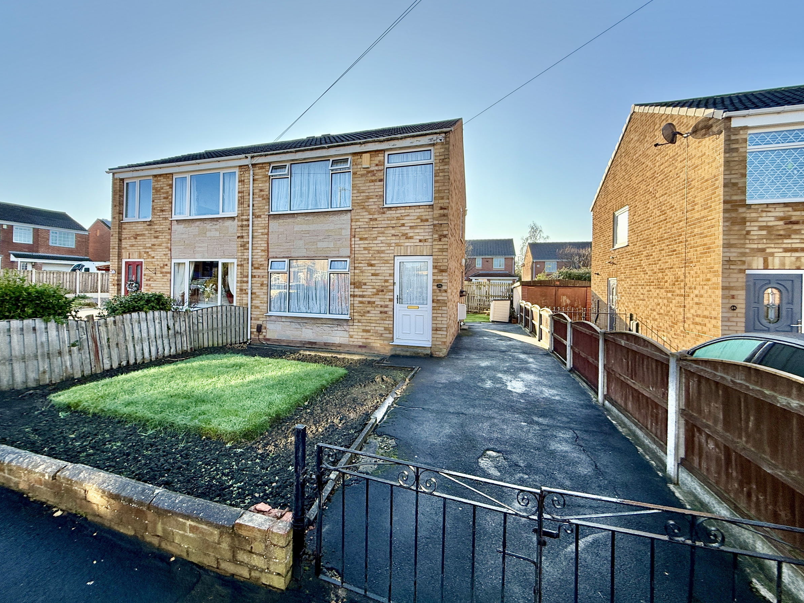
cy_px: 283
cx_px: 374
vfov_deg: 81.7
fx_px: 348
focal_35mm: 15
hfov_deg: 98.0
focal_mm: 2.22
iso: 64
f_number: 2.2
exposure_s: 1/479
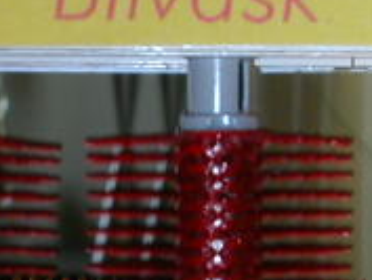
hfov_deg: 8.6
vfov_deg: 6.4
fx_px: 2484
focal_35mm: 231
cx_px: 116
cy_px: 362
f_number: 5.9
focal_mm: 9.7
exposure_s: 1/30
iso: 100
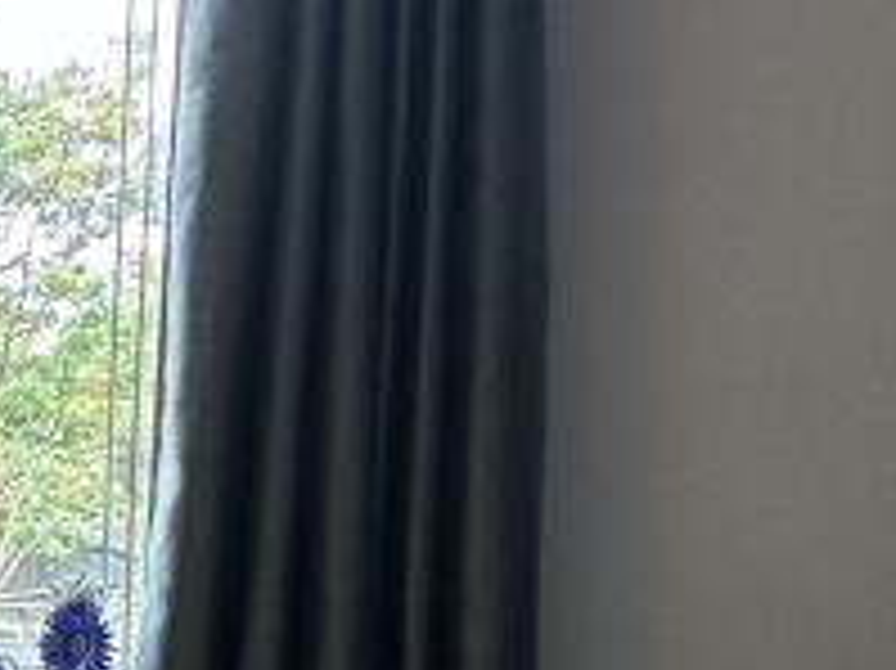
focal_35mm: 72
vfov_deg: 19.6
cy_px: 715
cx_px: -1117
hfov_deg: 16.3
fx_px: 1863
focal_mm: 2.22
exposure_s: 1/100
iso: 125
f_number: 2.2
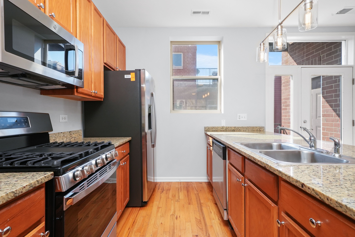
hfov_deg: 93.2
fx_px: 168
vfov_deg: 70.5
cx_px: 178
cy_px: 118
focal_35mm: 17
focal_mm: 17
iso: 2000
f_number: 11
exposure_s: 1/100
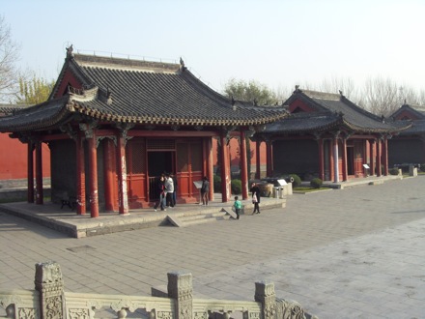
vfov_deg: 36.8
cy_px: 160
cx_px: 212
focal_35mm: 39
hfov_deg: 47.9
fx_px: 479
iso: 80
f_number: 6.2
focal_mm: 6.6
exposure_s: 1/125
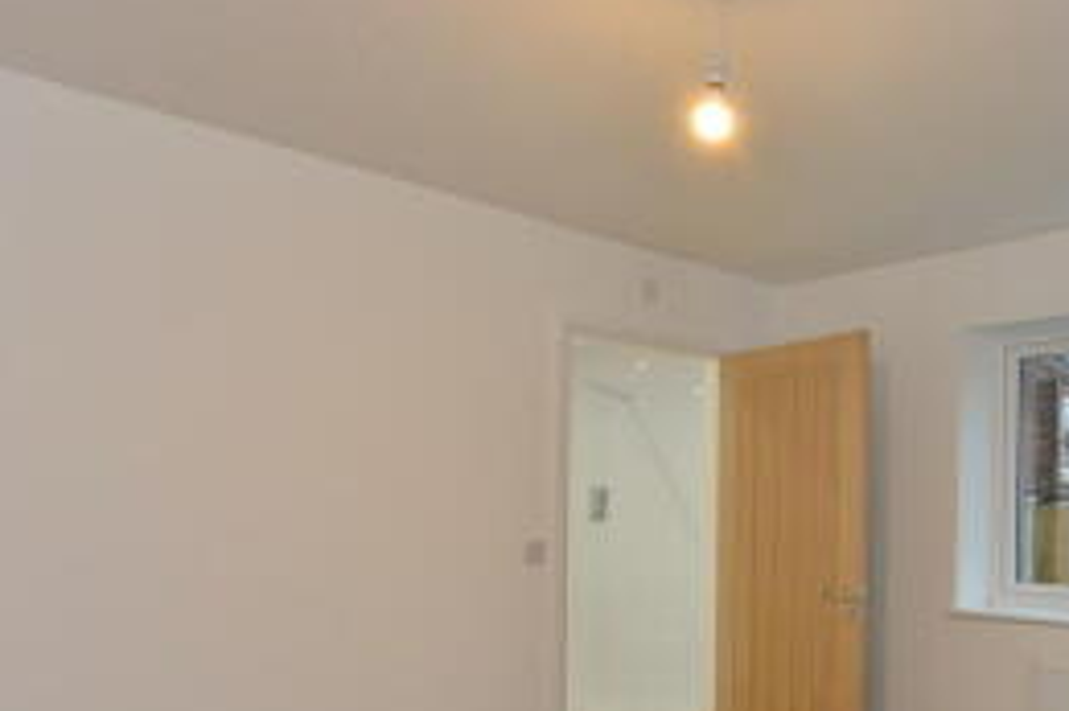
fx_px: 979
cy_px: 536
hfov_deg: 55.6
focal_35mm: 33
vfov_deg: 38.8
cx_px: 744
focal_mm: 18
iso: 1400
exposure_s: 1/60
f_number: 8
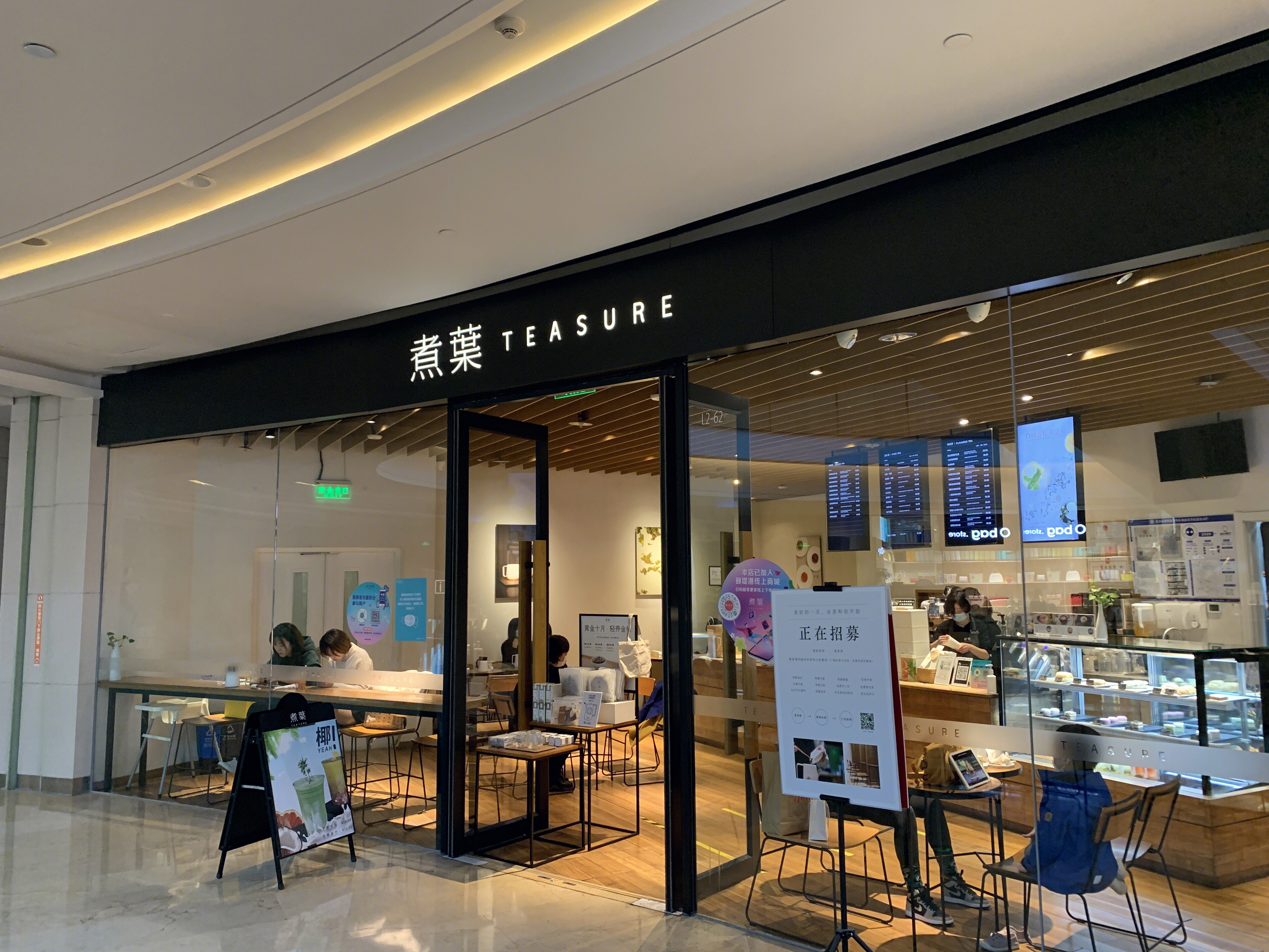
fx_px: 953
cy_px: 476
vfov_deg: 53.1
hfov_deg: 67.3
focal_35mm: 26
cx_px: 634
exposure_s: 1/60
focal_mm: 4.25
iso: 250
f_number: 1.8
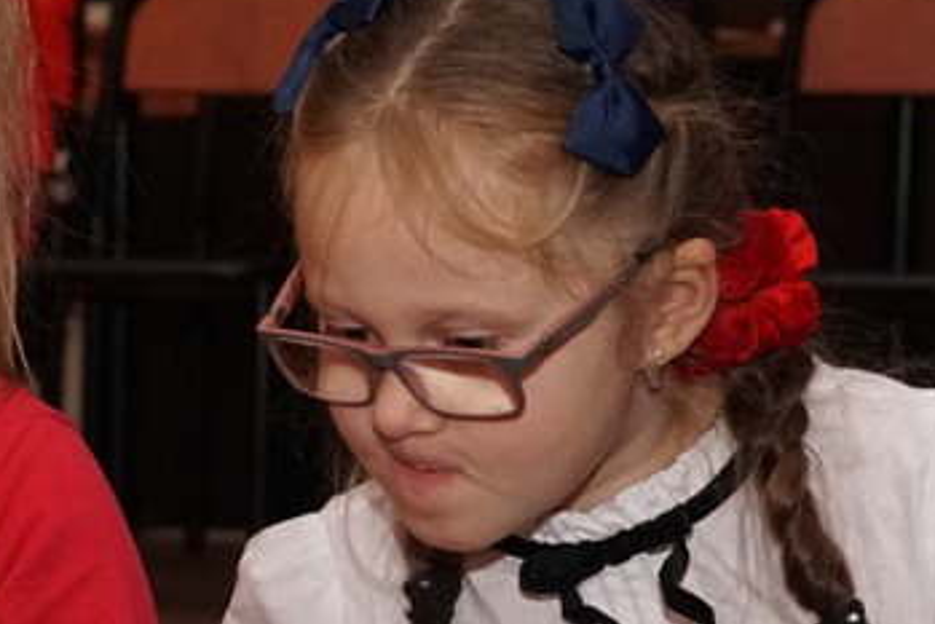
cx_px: 51
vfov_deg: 7.7
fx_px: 4573
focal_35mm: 176
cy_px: 746
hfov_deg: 11.6
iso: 1600
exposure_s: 1/60
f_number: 5.6
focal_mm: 40
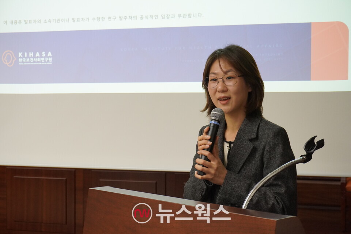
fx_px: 643
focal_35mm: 66
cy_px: 117
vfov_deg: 20.6
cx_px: 176
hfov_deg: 30.5
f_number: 5.6
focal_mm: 44
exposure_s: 1/160
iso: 2000
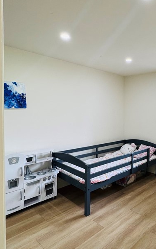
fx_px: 170
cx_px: 126
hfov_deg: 46.6
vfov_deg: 72.5
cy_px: 116
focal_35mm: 25
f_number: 2.2
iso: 160
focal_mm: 2.22
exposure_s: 1/120
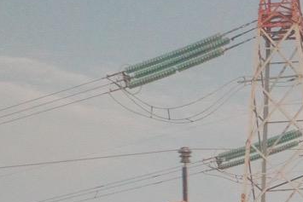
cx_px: 562
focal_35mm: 142
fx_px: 1196
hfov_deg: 13.0
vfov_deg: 9.1
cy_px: 405
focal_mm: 18.3
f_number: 2.8
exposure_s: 1/2500
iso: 6400
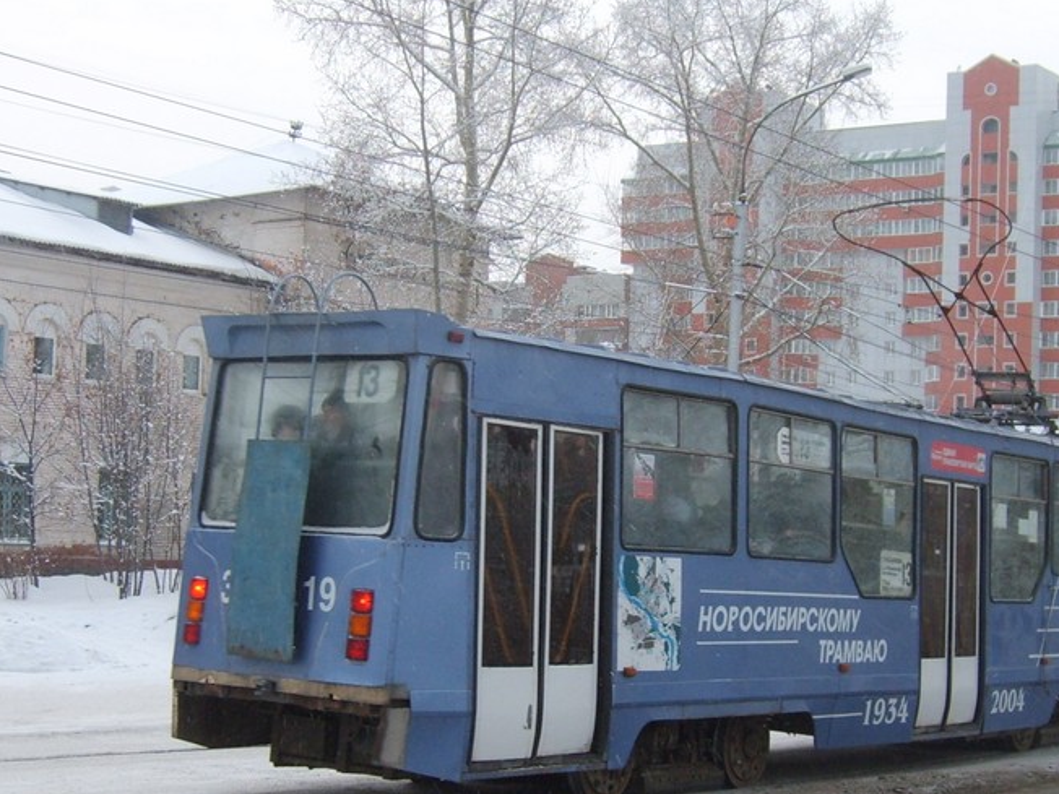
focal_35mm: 55
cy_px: 482
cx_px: 724
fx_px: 1683
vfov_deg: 26.5
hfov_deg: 34.5
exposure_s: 1/250
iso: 50
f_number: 2.8
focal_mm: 5.8
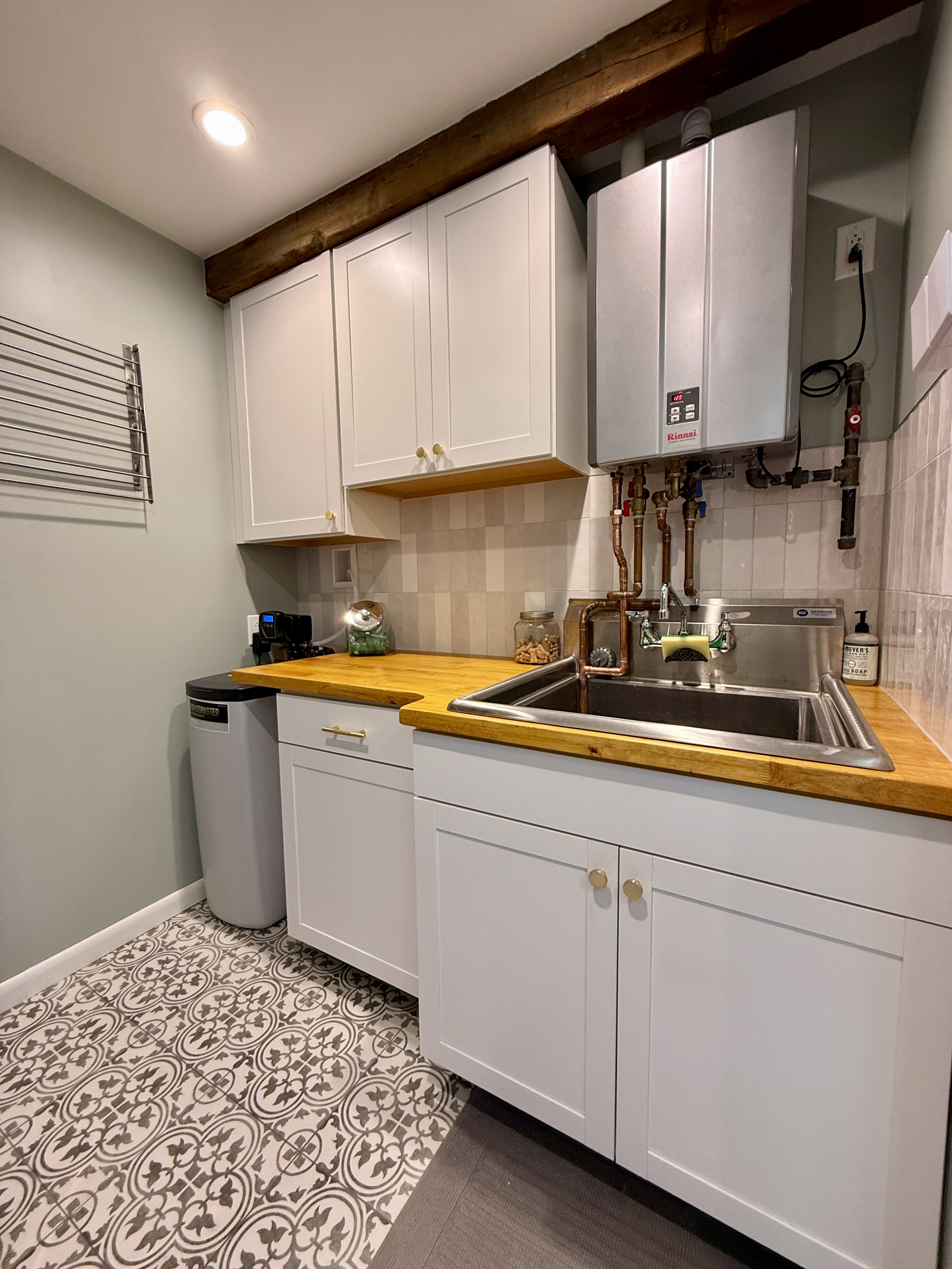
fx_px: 513
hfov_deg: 85.7
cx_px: 476
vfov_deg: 102.1
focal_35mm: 14
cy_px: 634
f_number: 2.2
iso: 160
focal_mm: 2.22
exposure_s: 1/60
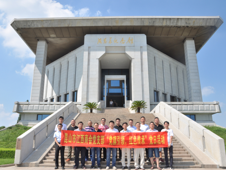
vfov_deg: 46.8
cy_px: 85
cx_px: 107
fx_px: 196
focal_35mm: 30
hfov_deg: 59.9
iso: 200
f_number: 13
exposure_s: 1/200
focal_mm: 18
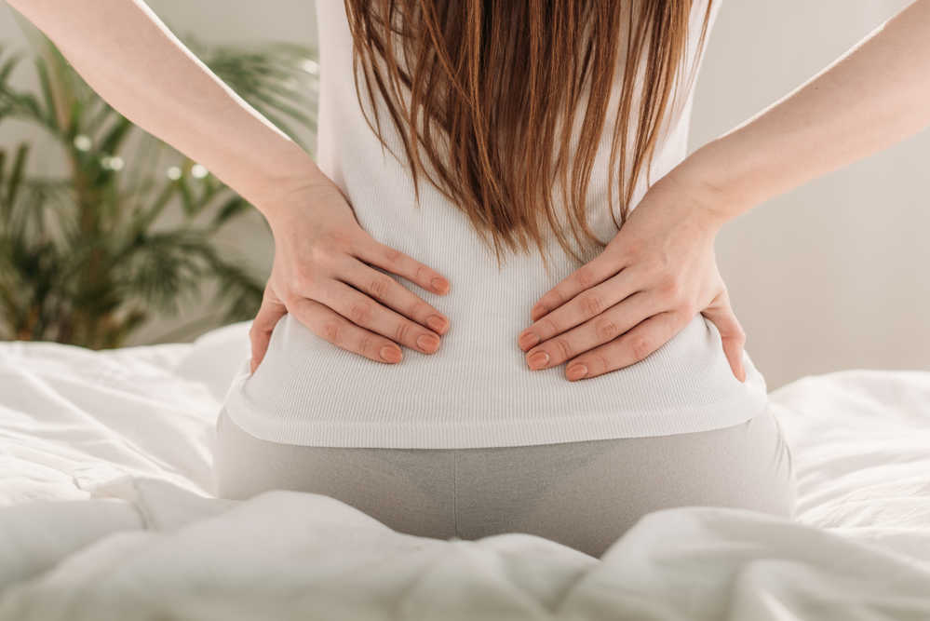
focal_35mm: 50
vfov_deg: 27.0
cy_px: 310
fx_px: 1292
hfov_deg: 39.6
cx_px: 465
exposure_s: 1/320
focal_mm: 50
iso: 64
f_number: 3.5
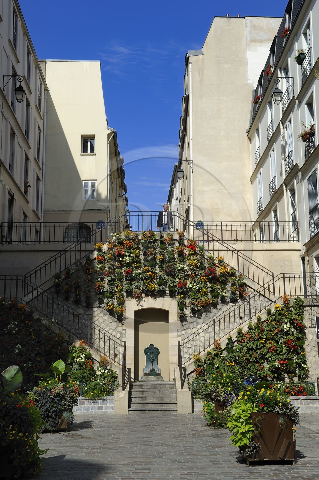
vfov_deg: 41.1
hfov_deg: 28.0
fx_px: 639
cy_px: 240
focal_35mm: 48
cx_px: 160
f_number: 14
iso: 200
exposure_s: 1/160
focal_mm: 48
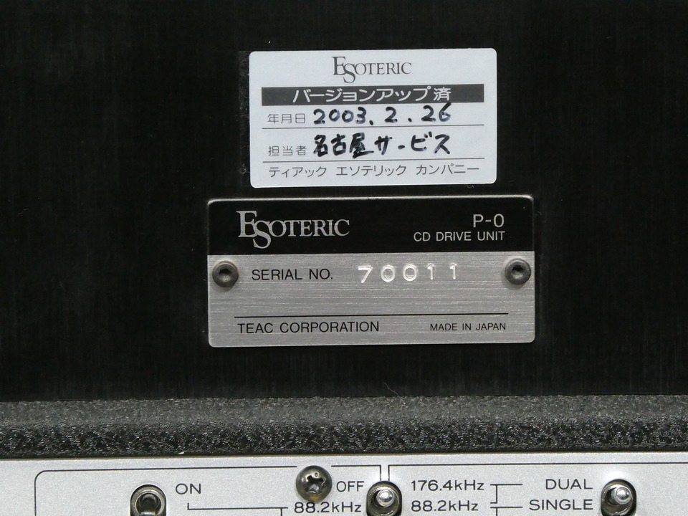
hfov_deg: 9.9
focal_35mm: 200
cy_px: 258
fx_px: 3975
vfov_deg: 7.4
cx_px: 344
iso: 1600
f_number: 6.3
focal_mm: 35.8
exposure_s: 1/15
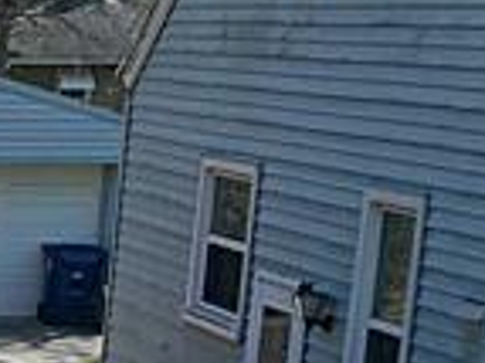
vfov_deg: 8.5
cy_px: 502
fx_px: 2408
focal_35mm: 172
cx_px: -967
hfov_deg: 9.2
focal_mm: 6.7
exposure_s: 1/3000
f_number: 1.7
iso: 150
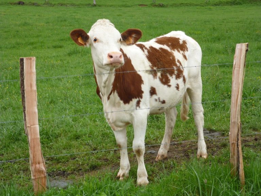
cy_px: 98
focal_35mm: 70
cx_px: 130
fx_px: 528
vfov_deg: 21.0
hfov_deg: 27.8
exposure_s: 1/100
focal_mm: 12.5
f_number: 5
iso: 125
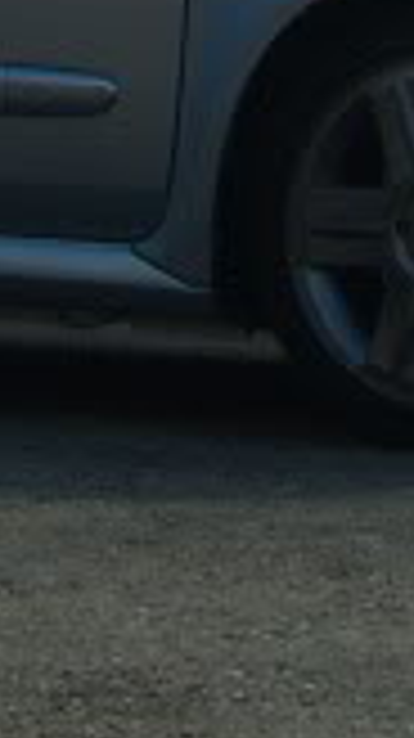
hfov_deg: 4.4
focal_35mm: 277
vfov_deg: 7.6
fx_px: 5417
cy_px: -518
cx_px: 346
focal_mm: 8.7
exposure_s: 1/350
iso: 50
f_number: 3.3
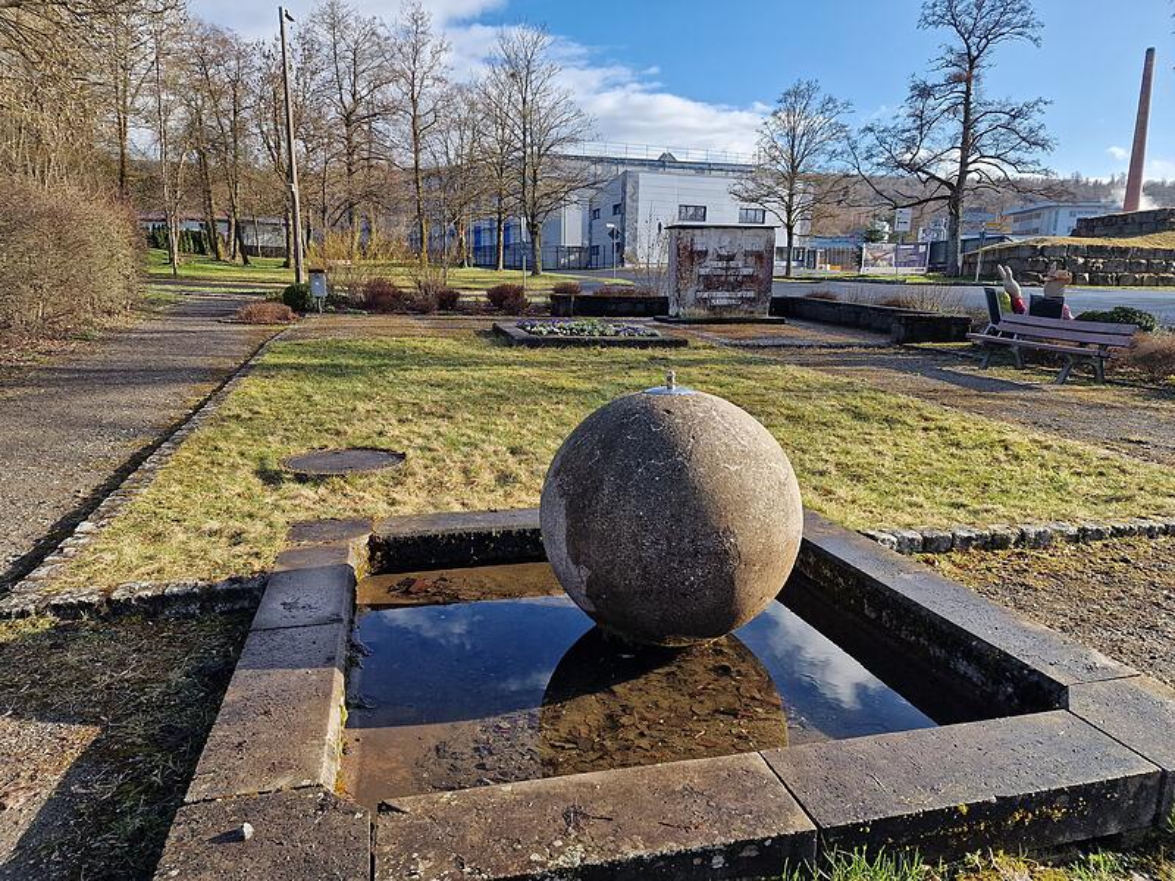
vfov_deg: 58.9
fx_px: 781
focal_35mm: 23
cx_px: 588
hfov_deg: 73.9
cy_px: 440
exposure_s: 1/447
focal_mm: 6.4
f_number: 1.8
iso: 50
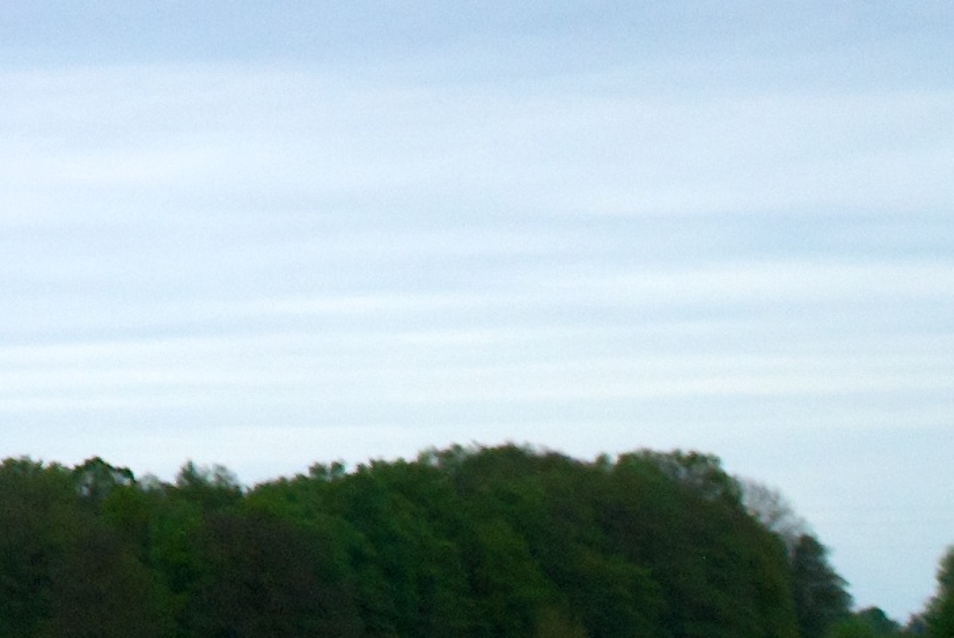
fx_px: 7429
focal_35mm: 280
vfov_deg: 4.8
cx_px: -1497
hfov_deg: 6.9
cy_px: -929
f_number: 9
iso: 250
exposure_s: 1/320
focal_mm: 34
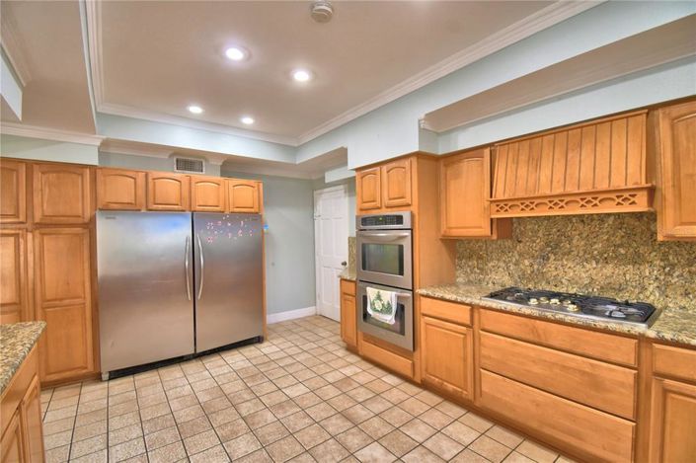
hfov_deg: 100.4
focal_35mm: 15
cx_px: 348
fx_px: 290
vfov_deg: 77.2
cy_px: 232
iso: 400
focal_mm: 10
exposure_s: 1/30
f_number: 4.5
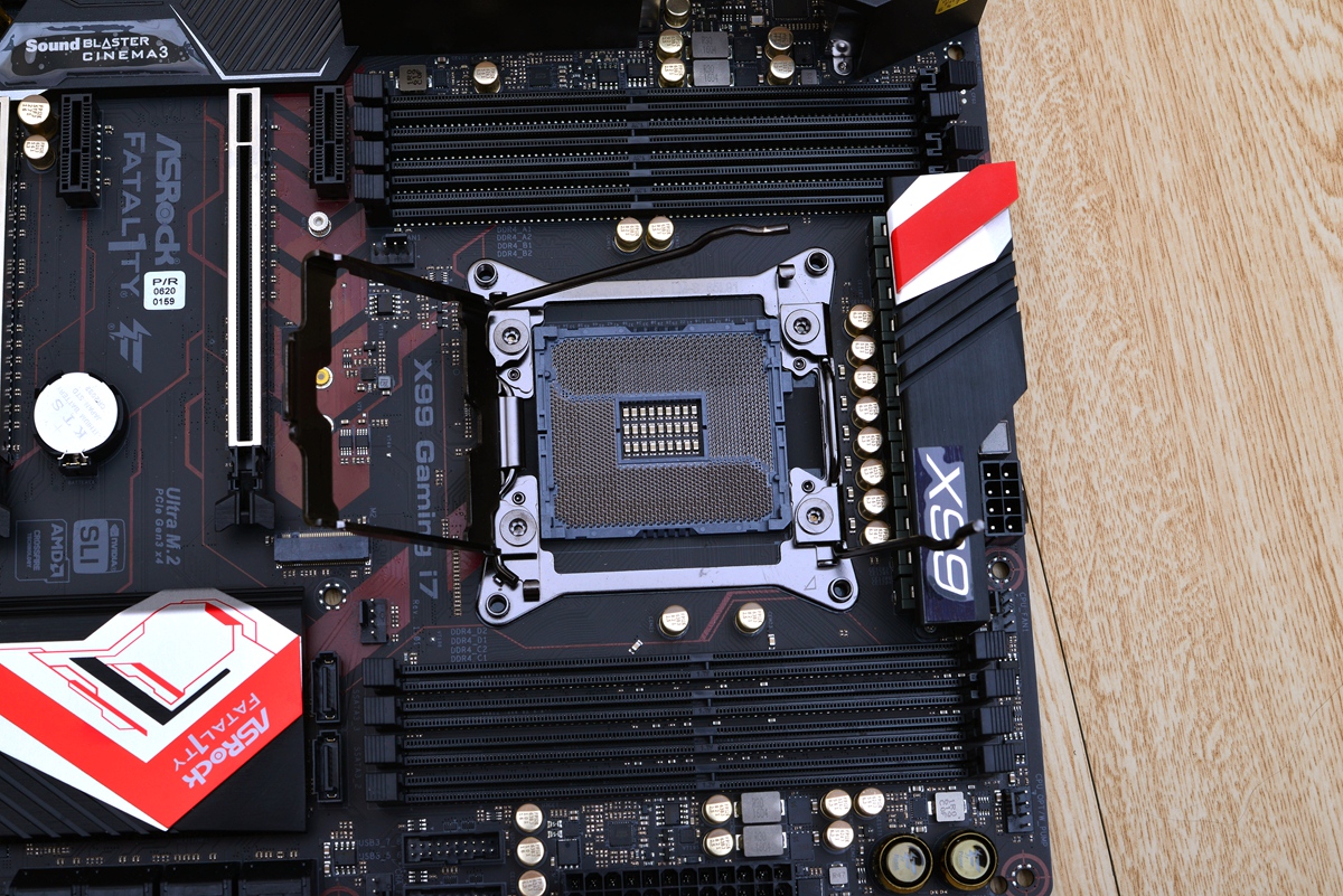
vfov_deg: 27.0
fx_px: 1866
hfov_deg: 39.6
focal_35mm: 50
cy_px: 448
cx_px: 672
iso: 250
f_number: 16
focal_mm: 50
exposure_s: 1/100
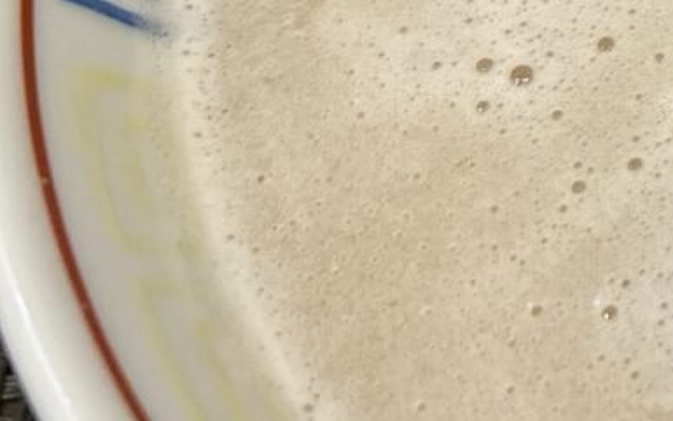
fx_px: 2018
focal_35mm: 110
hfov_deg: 15.8
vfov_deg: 11.8
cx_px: 1257
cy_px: -28
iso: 125
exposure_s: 1/100
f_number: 1.5
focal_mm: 5.7
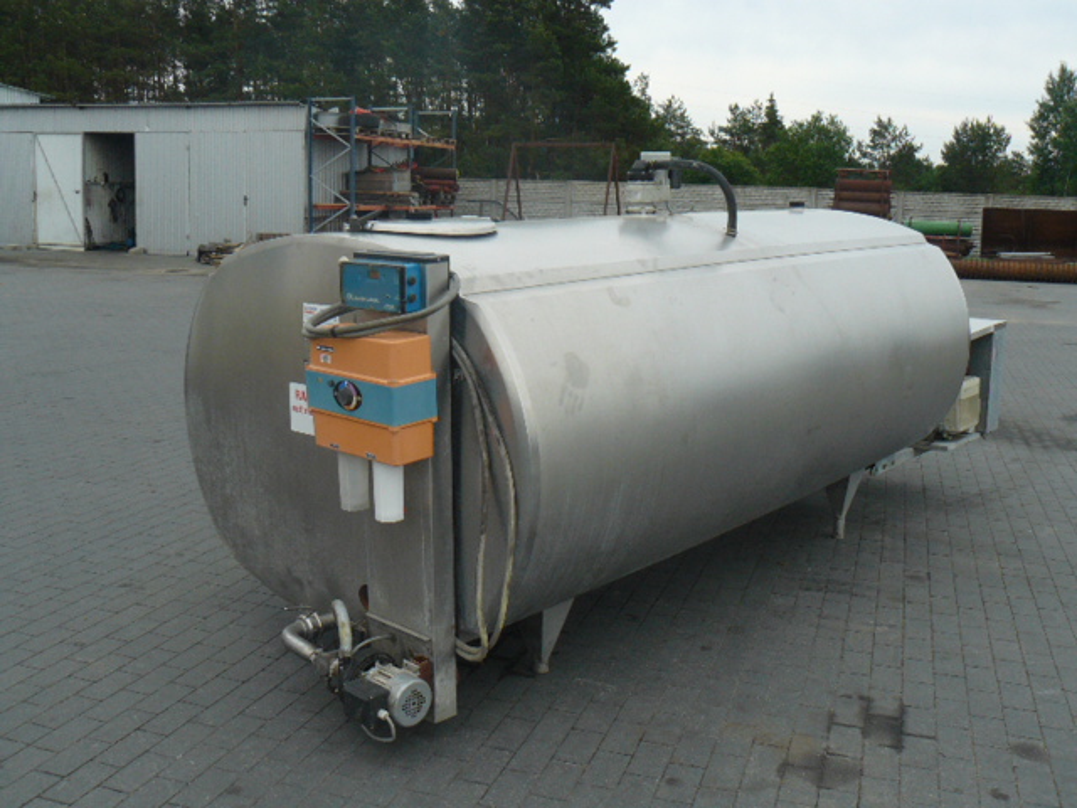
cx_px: 538
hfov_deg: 51.4
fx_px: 1120
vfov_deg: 39.7
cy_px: 404
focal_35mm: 36
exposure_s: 1/250
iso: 100
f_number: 5
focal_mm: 6
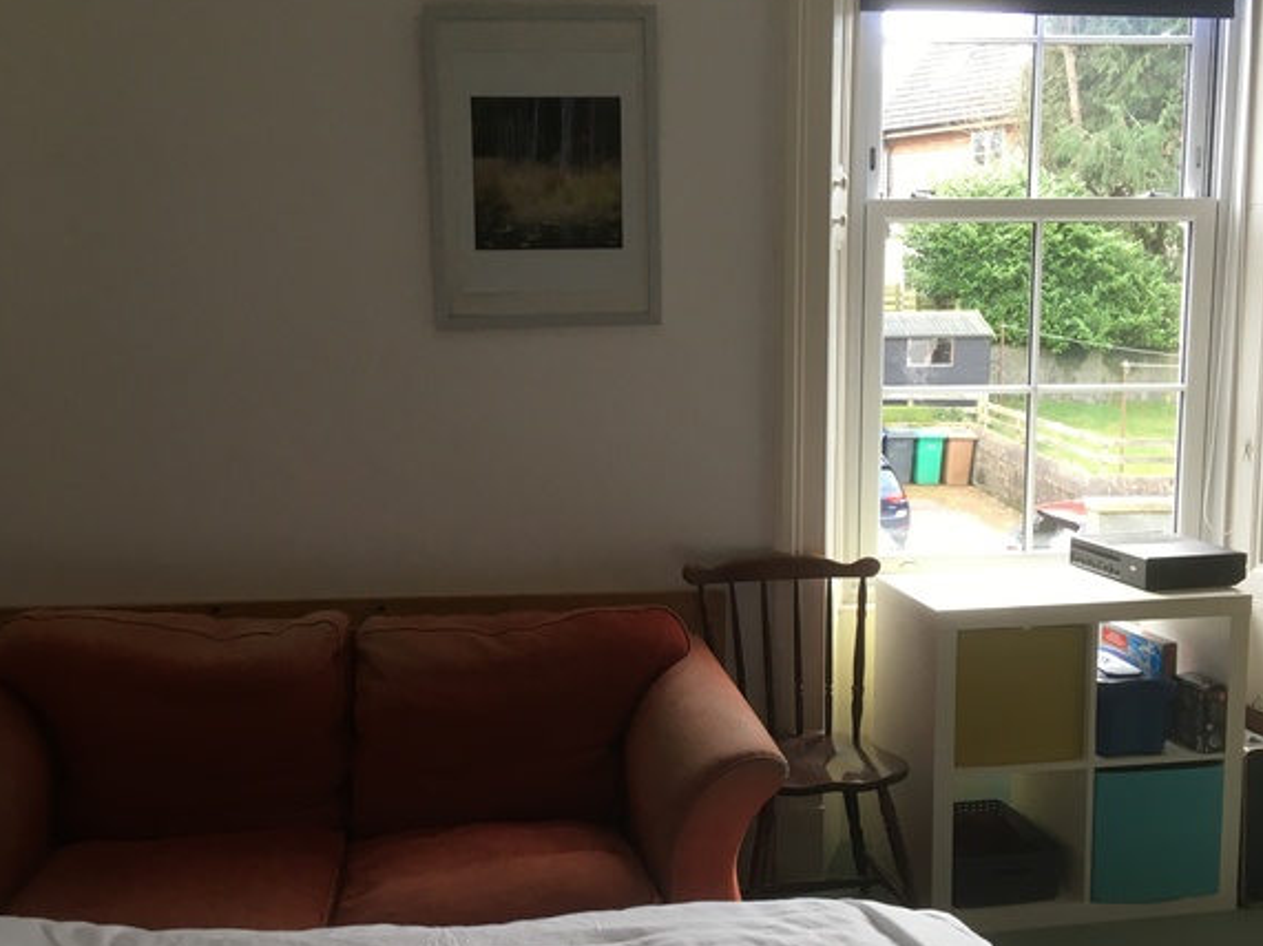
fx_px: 1423
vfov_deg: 36.8
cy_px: 480
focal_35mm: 39
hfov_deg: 47.9
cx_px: 630
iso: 64
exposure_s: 1/33
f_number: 2.2
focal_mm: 4.15
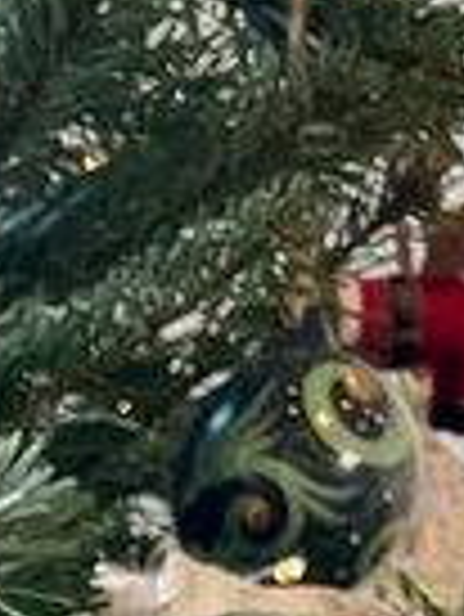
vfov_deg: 9.2
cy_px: 1915
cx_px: -599
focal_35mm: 167
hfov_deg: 8.3
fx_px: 2980
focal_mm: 4.2
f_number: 1.6
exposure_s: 1/50
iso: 100
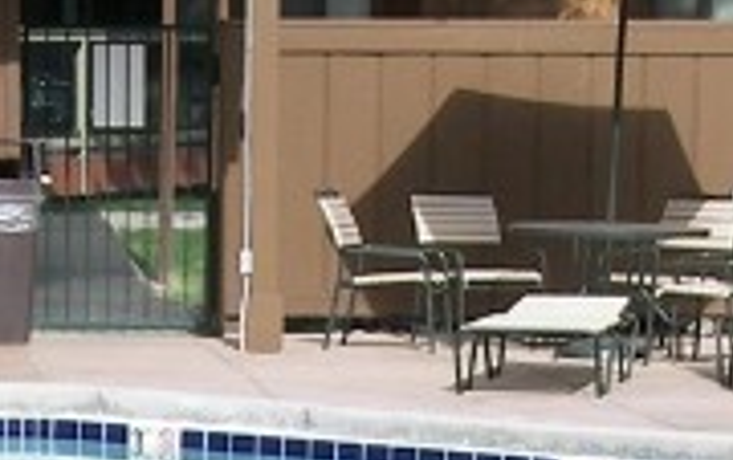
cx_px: 90
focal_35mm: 205
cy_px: 928
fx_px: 4100
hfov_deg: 10.2
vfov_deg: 6.2
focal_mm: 7.2
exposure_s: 1/500
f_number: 3.2
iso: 50
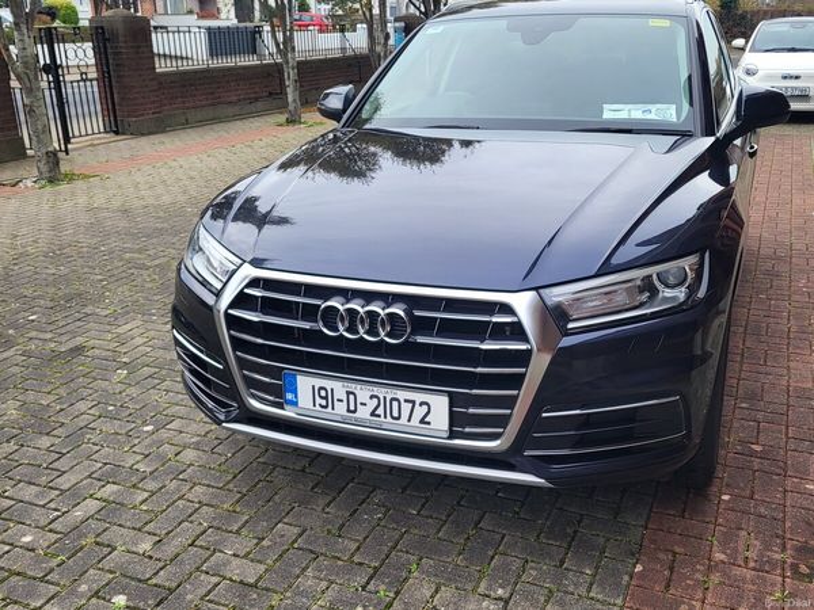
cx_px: 407
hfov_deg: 67.3
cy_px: 305
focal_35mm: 26
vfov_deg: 53.1
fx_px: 611
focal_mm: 5.4
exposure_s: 1/287
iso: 40
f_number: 1.8
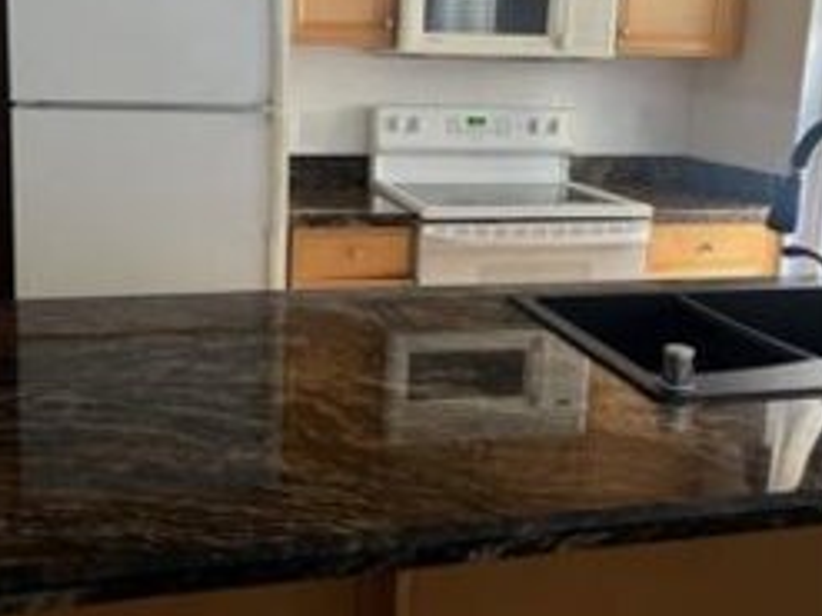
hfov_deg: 48.8
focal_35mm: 38
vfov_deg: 37.2
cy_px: 190
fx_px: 902
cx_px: 351
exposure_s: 1/60
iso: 400
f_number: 1.5
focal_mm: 5.7
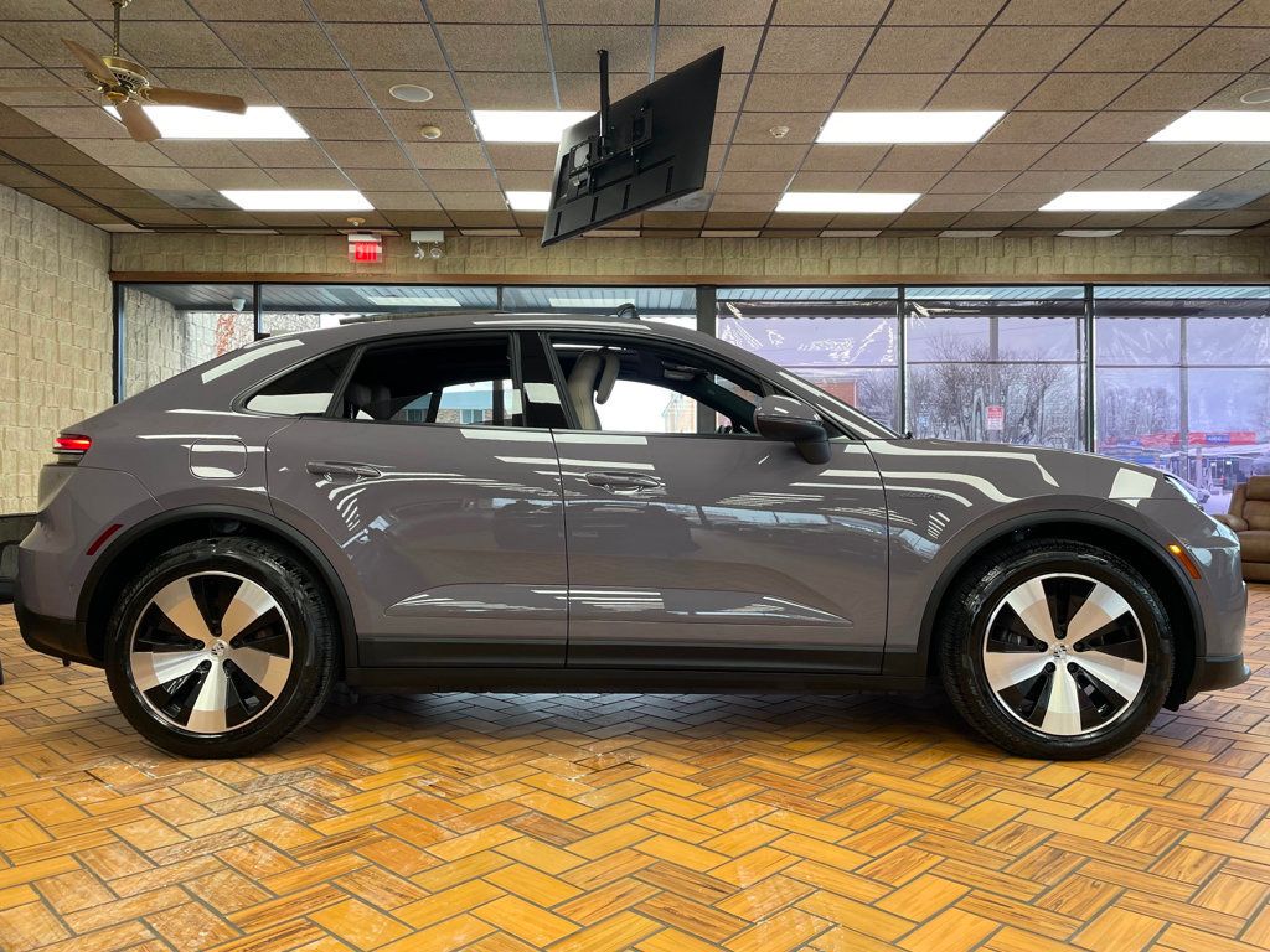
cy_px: 476
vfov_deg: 53.1
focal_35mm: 26
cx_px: 635
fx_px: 954
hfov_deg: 67.3
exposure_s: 1/120
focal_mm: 4.2
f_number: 1.6
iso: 100
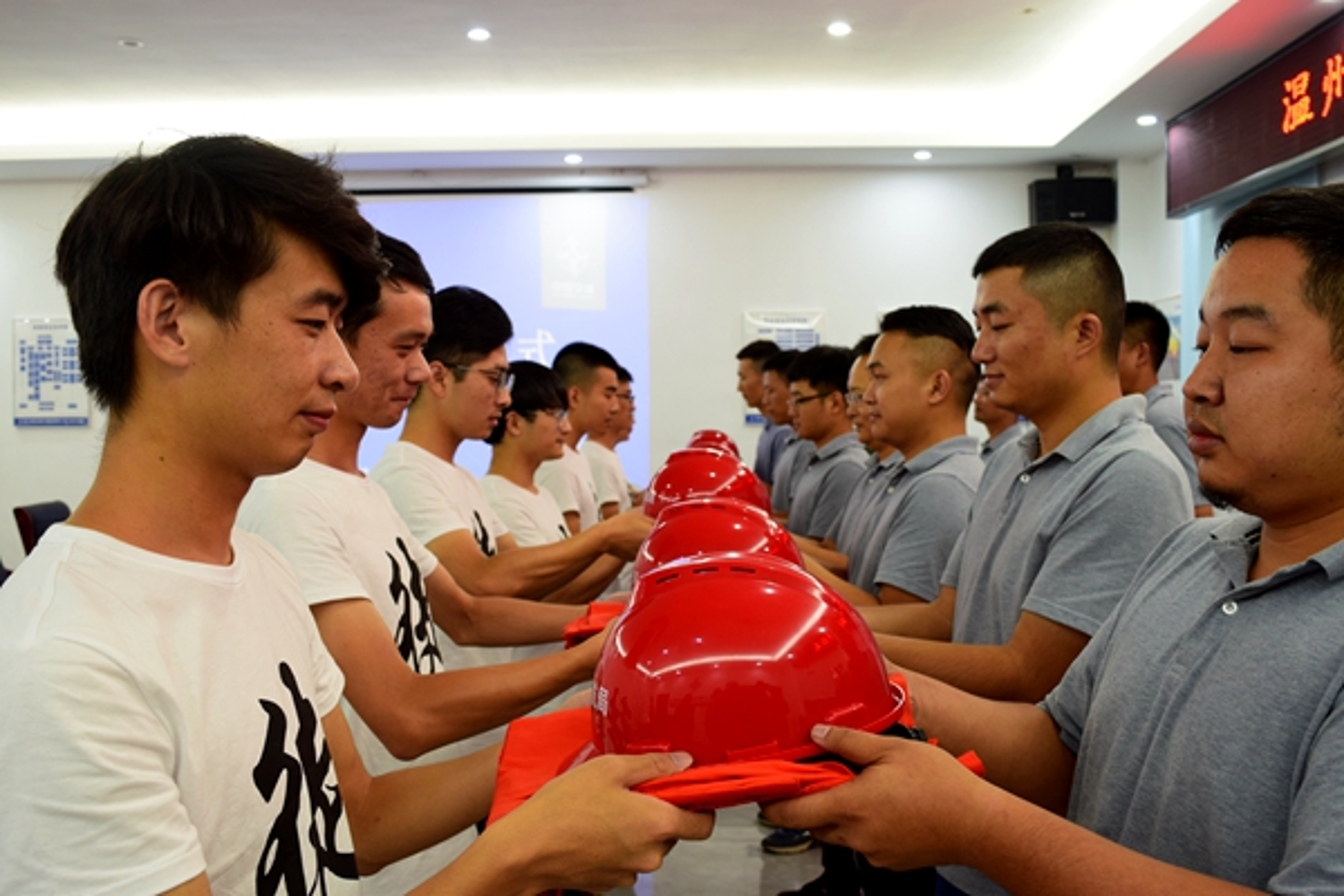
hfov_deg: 55.1
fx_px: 1288
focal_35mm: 34
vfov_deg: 38.4
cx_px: 672
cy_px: 448
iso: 640
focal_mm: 23
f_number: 6.3
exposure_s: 1/15
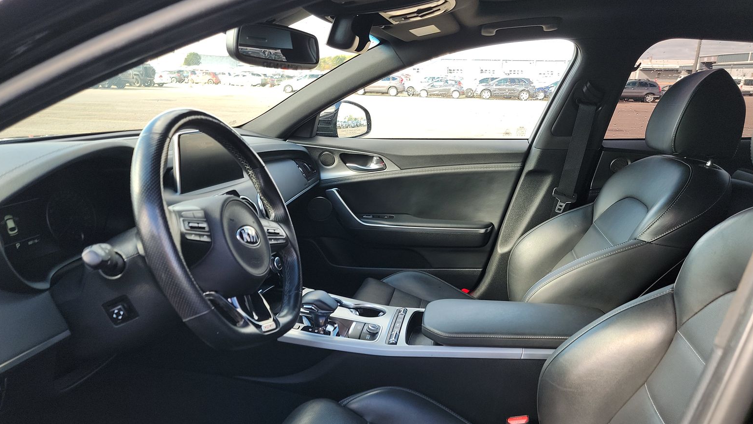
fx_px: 539
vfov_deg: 42.8
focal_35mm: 27
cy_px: 237
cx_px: 370
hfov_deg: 69.8
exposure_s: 1/59
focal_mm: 6.7
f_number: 1.8
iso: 60
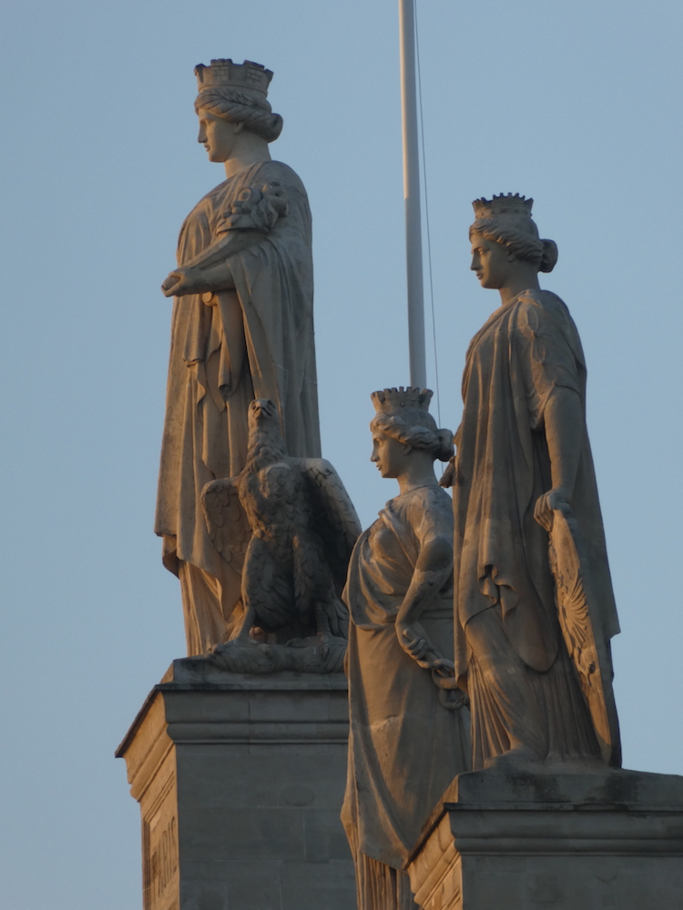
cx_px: 342
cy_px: 455
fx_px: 17837
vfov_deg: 2.9
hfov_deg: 2.2
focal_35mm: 678
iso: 80
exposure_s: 1/100
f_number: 6.3
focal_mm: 121.5
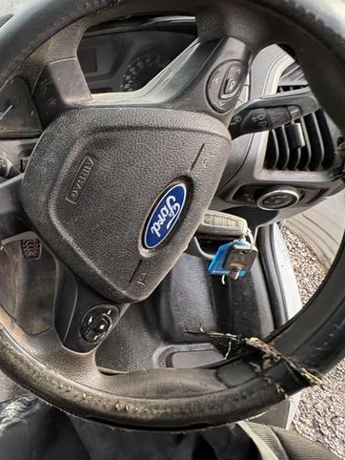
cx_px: -4
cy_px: 168
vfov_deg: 66.1
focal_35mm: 26
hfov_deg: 44.7
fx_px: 345
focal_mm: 2.22
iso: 160
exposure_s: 1/99
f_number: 2.2
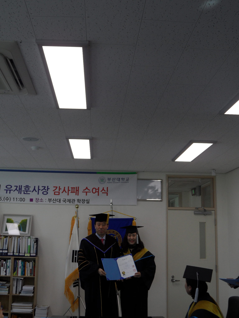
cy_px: 159
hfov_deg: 36.0
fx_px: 368
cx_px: 120
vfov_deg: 46.8
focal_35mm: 40
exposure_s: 1/60
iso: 100
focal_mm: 6.5
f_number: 3.6
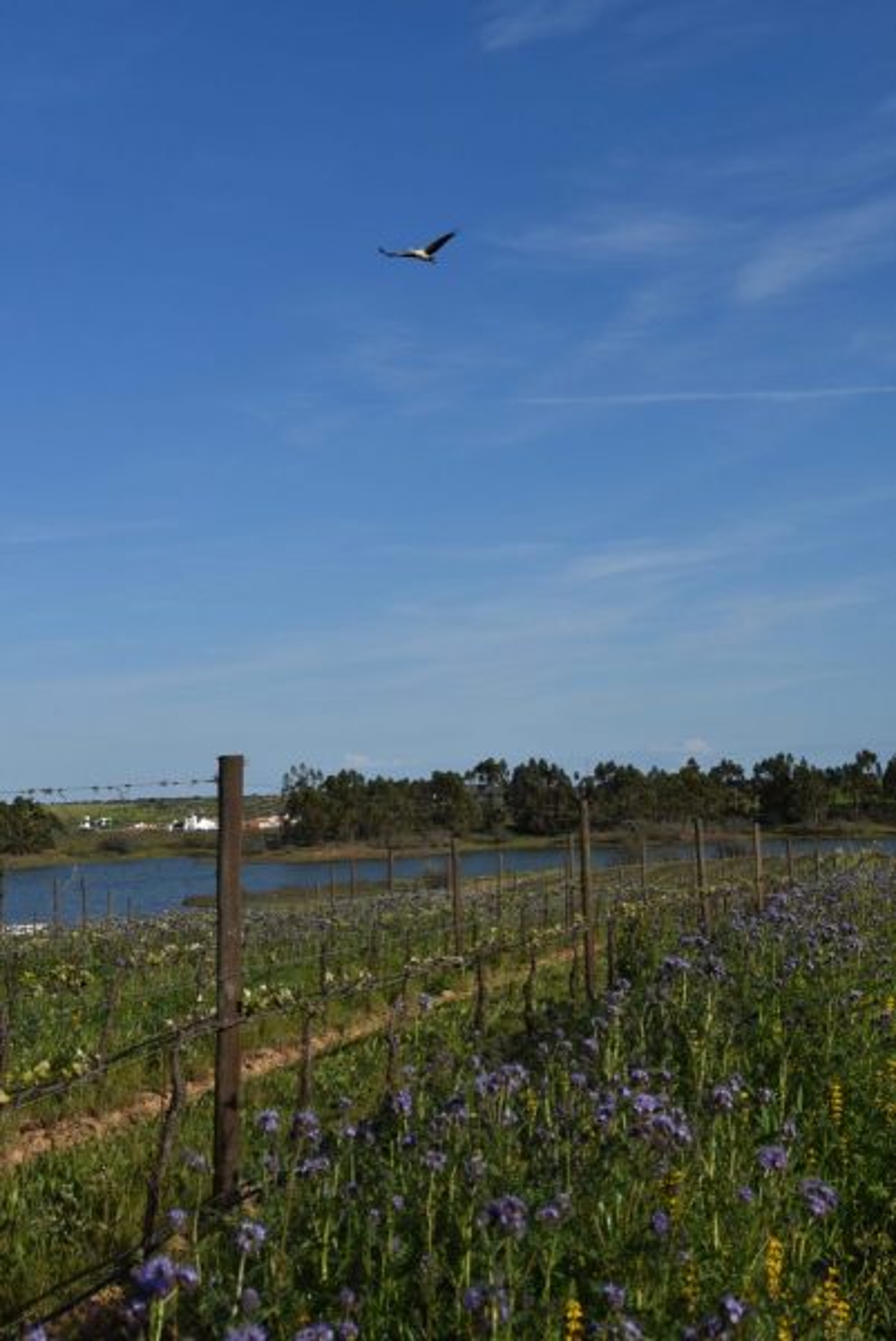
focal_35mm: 52
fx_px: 1938
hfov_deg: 26.0
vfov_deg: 38.2
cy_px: 670
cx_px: 448
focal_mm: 52
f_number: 11
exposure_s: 1/500
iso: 200
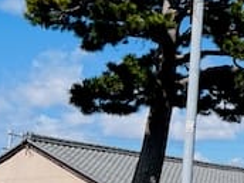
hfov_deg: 14.4
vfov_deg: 12.2
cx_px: 436
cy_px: 95
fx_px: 853
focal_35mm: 121
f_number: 1.5
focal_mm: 5.7
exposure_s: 1/4831
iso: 50
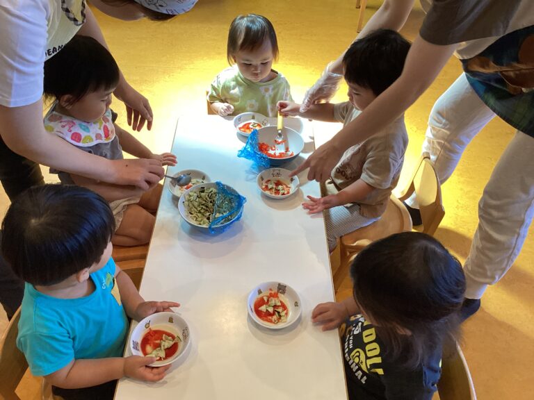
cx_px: 267
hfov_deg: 58.4
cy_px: 200
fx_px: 478
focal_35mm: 31
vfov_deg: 45.4
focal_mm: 3.3
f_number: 2.4
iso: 100
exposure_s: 1/100
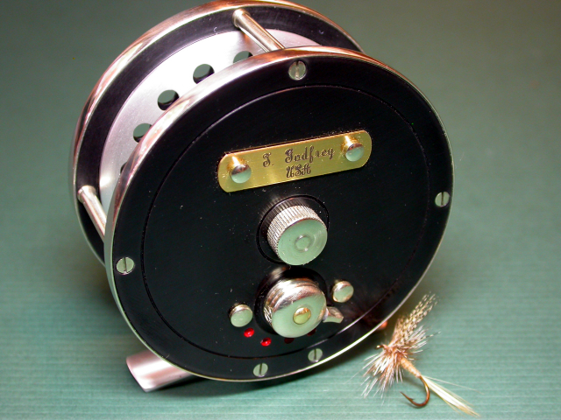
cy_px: 210
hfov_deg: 29.4
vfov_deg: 22.3
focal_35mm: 66
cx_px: 280
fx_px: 1070
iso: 100
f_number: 3.2
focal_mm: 13.8
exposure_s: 1/7.4
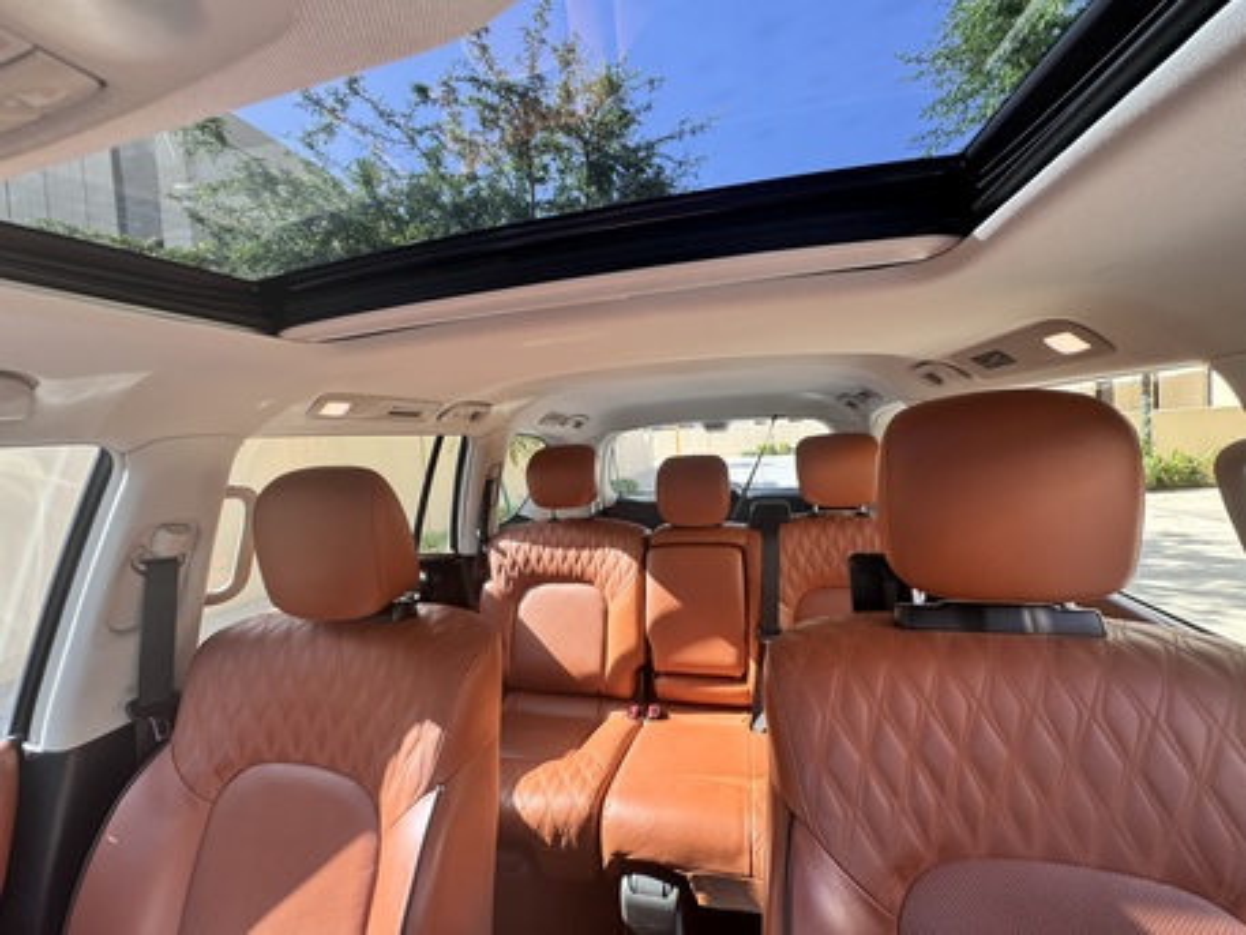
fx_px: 504
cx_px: 623
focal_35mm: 14
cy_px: 468
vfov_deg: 85.7
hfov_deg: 102.0
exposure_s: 1/142
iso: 40
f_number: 2.2
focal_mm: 2.22
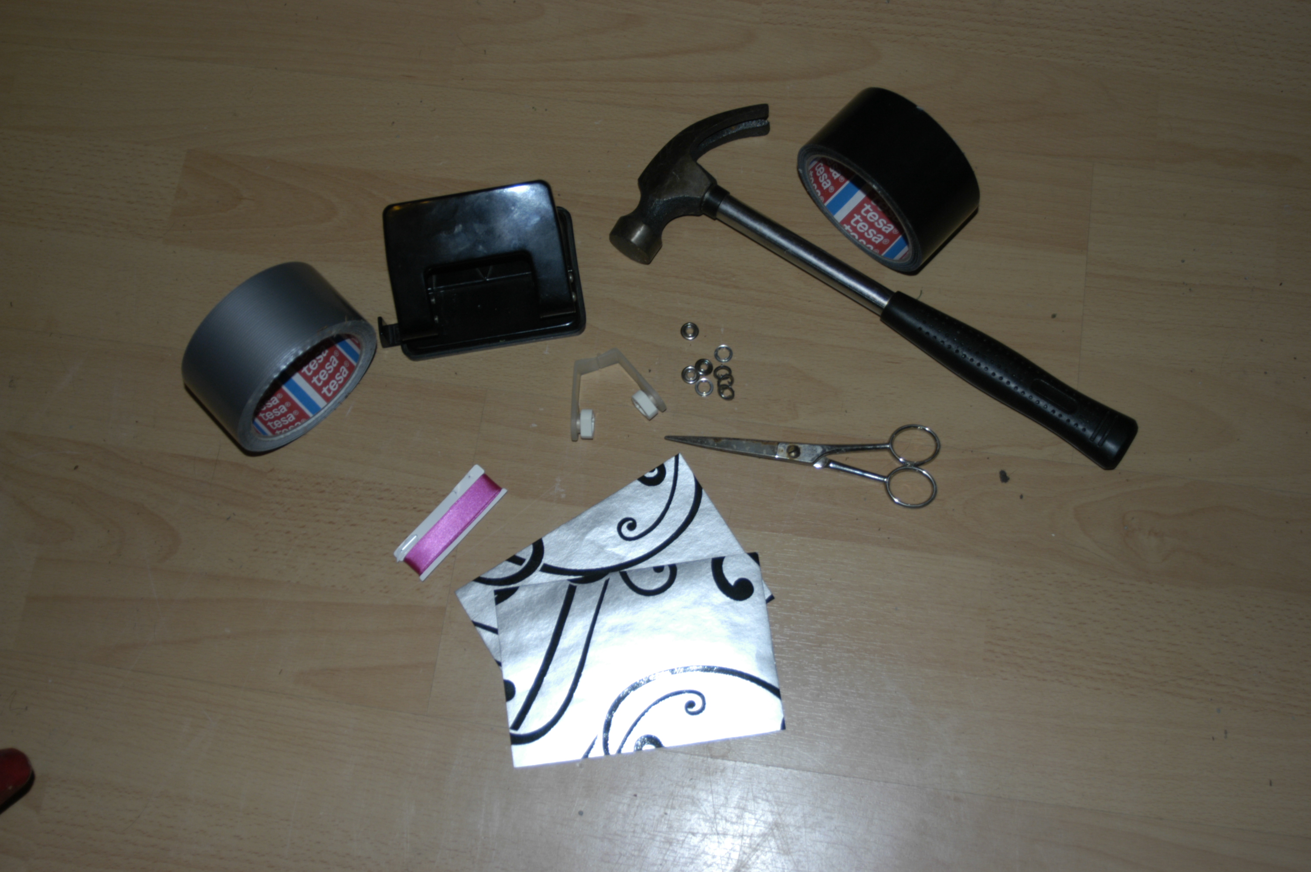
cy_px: 436
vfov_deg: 31.8
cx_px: 656
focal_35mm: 42
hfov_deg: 46.4
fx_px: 1528
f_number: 3.5
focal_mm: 28
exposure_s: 1/60
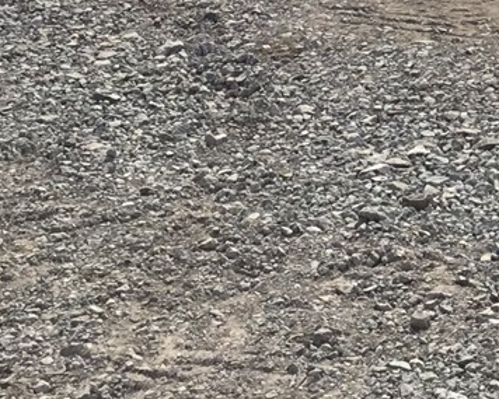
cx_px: 587
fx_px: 2009
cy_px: -176
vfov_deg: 11.0
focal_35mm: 136
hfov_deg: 13.8
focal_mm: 3.3
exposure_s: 1/1481
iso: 25
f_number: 2.4
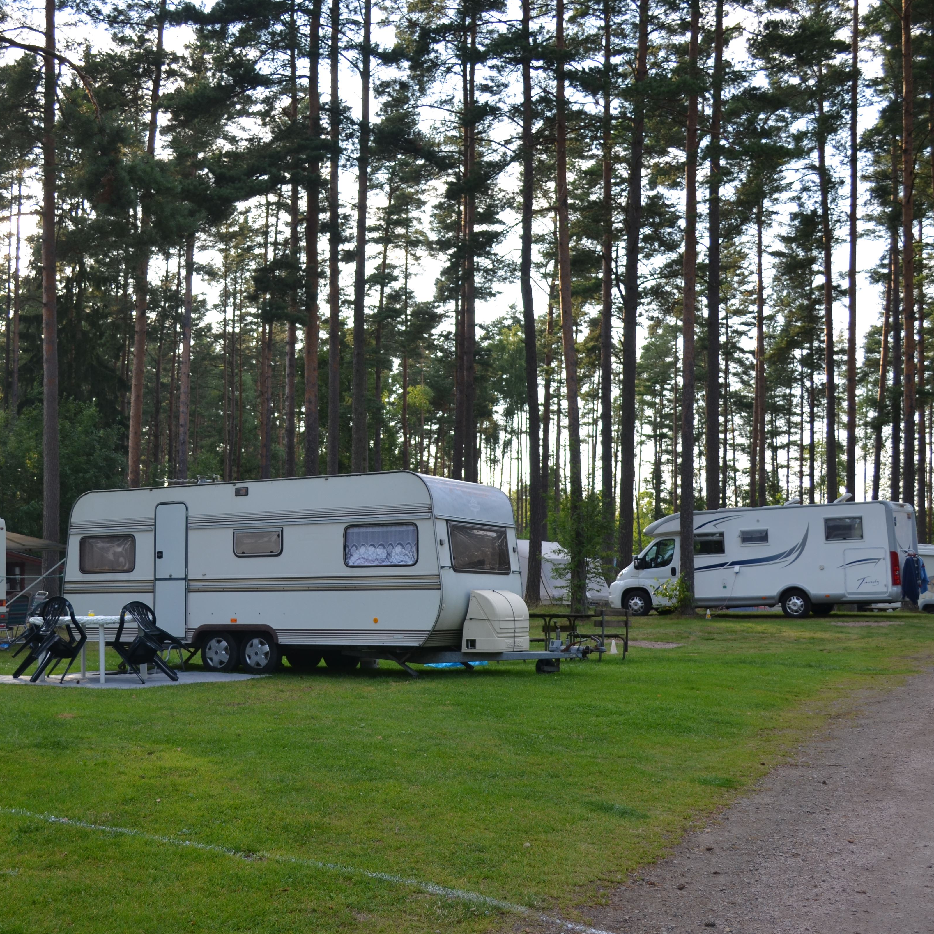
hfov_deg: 39.1
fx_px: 1313
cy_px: 470
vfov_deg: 39.2
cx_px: 388
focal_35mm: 43
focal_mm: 22
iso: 125
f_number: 3.8
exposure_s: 1/200
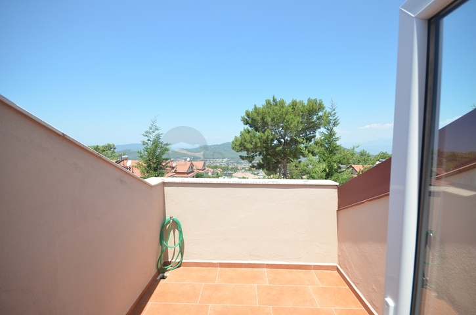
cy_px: 158
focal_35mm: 15
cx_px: 238
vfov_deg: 77.1
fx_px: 198
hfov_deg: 100.5
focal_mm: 10
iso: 100
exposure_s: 1/160
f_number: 7.1
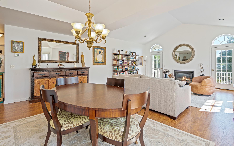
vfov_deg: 68.0
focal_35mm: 17
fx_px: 108
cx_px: 116
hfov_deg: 94.4
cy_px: 70
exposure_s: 1/10
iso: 500
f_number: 5.6
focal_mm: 16
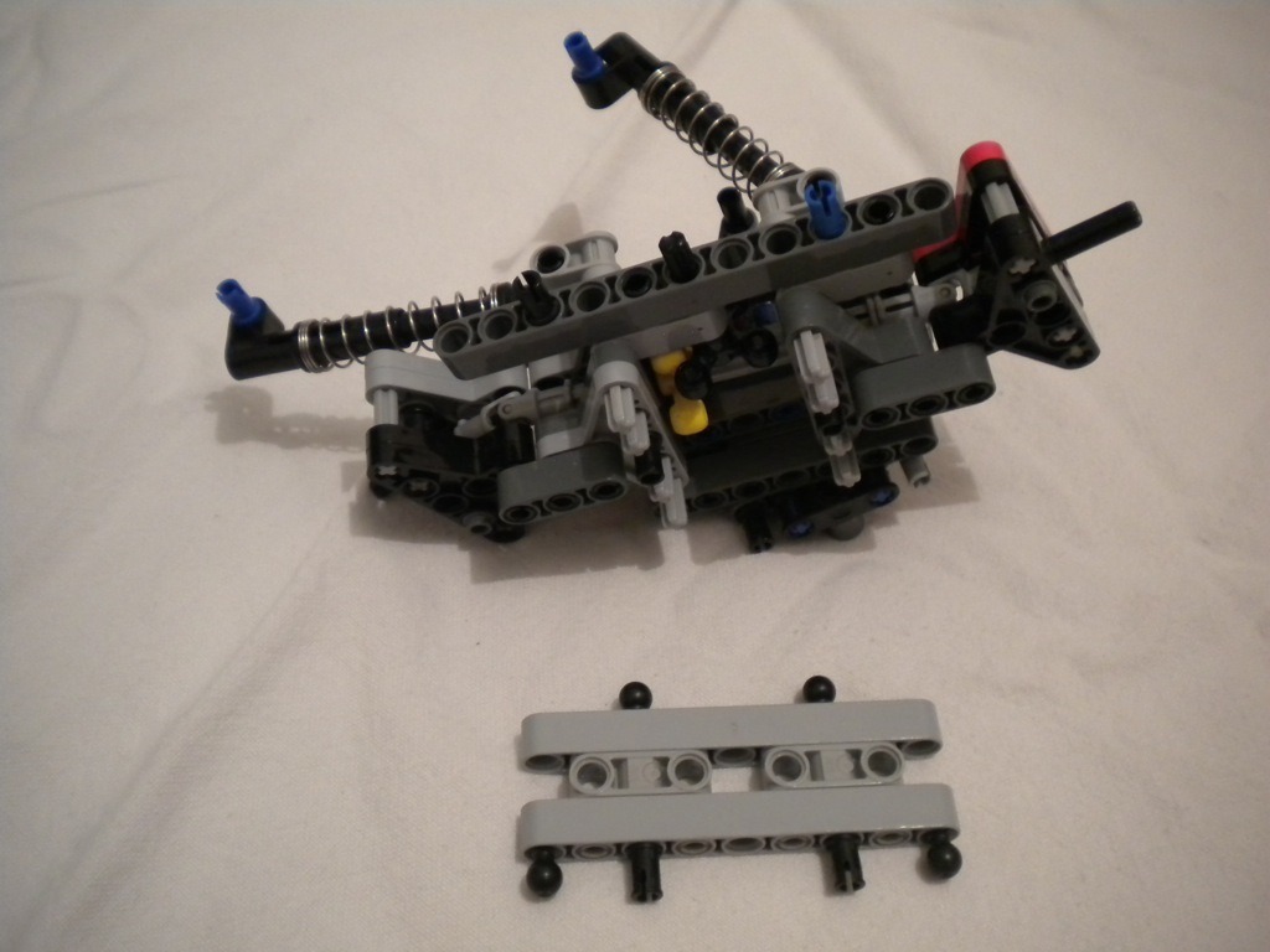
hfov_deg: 52.6
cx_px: 635
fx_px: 1284
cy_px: 476
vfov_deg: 40.7
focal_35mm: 35
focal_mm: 6.3
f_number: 3.1
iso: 400
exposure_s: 1/11.1
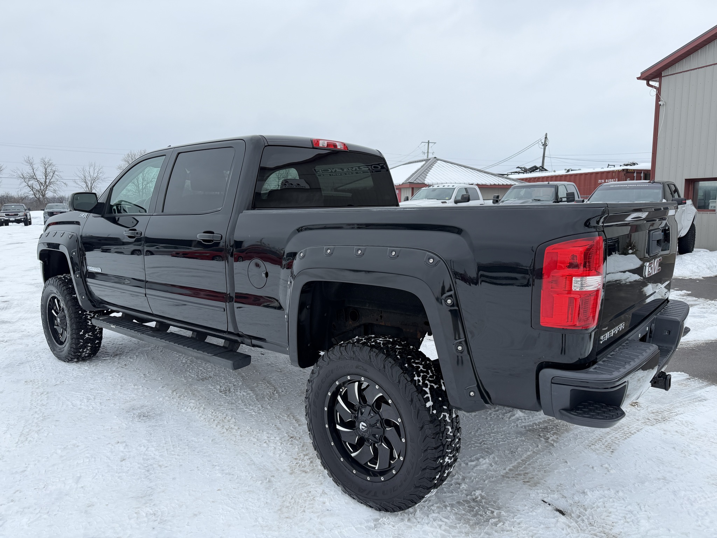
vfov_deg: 56.8
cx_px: 358
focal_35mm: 24
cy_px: 269
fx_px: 497
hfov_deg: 71.6
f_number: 1.78
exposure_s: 1/967
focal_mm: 6.76
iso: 80
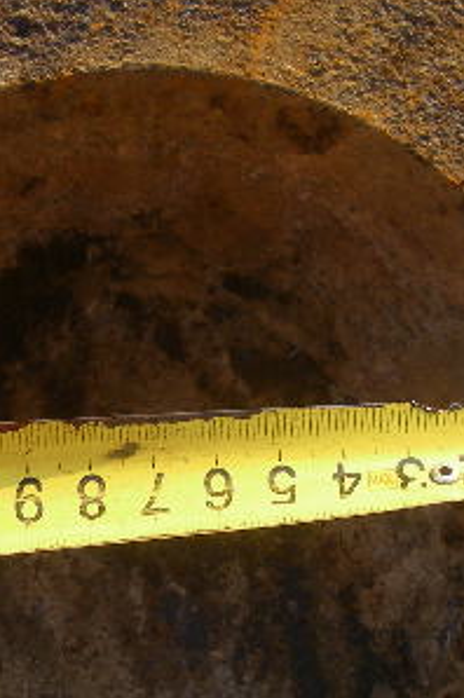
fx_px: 1647
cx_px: 110
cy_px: 454
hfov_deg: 16.0
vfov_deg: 23.8
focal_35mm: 85
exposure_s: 1/80
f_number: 3.3
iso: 64
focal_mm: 6.3
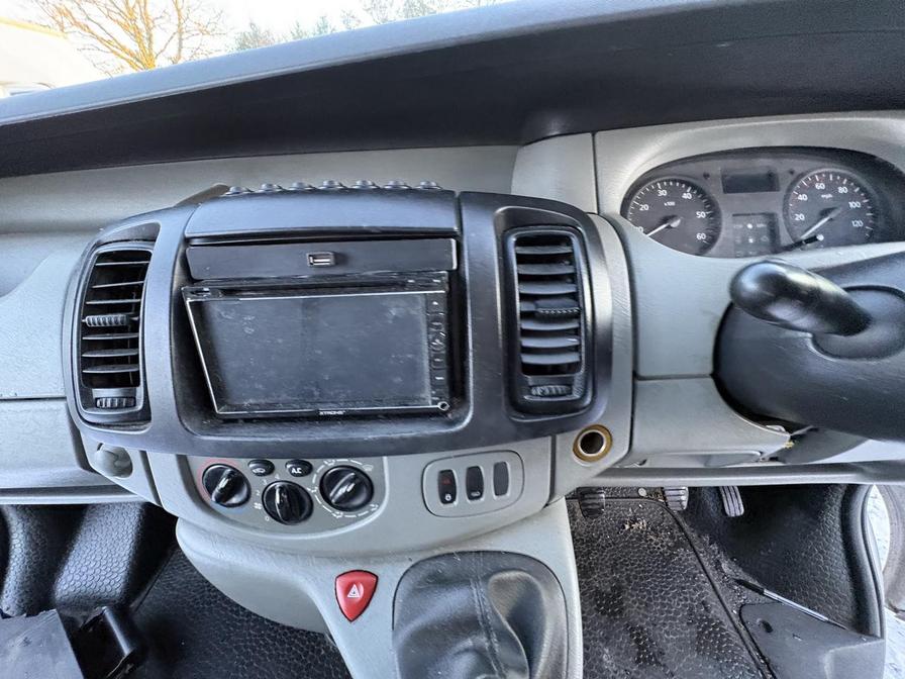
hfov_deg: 102.1
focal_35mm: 14
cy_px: 340
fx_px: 366
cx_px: 452
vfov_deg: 85.7
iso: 640
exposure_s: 1/60
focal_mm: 2.22
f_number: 2.2
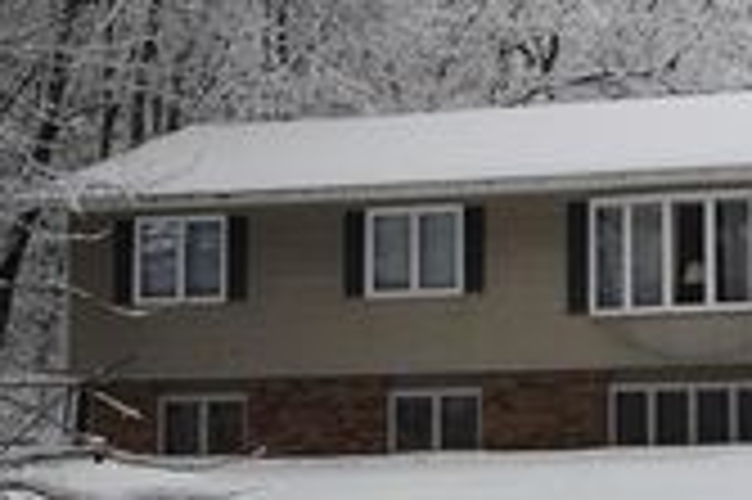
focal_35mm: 126
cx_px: 887
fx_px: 2629
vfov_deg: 10.9
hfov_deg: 15.7
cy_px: 248
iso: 100
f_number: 7.1
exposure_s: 1/200
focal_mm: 28
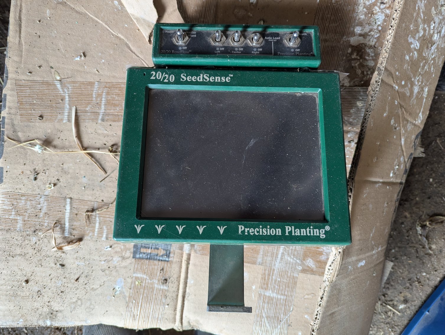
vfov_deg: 56.9
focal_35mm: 24
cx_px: 222
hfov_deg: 71.5
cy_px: 168
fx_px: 309
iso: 145
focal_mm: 6.81
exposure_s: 1/23.8
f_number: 1.85
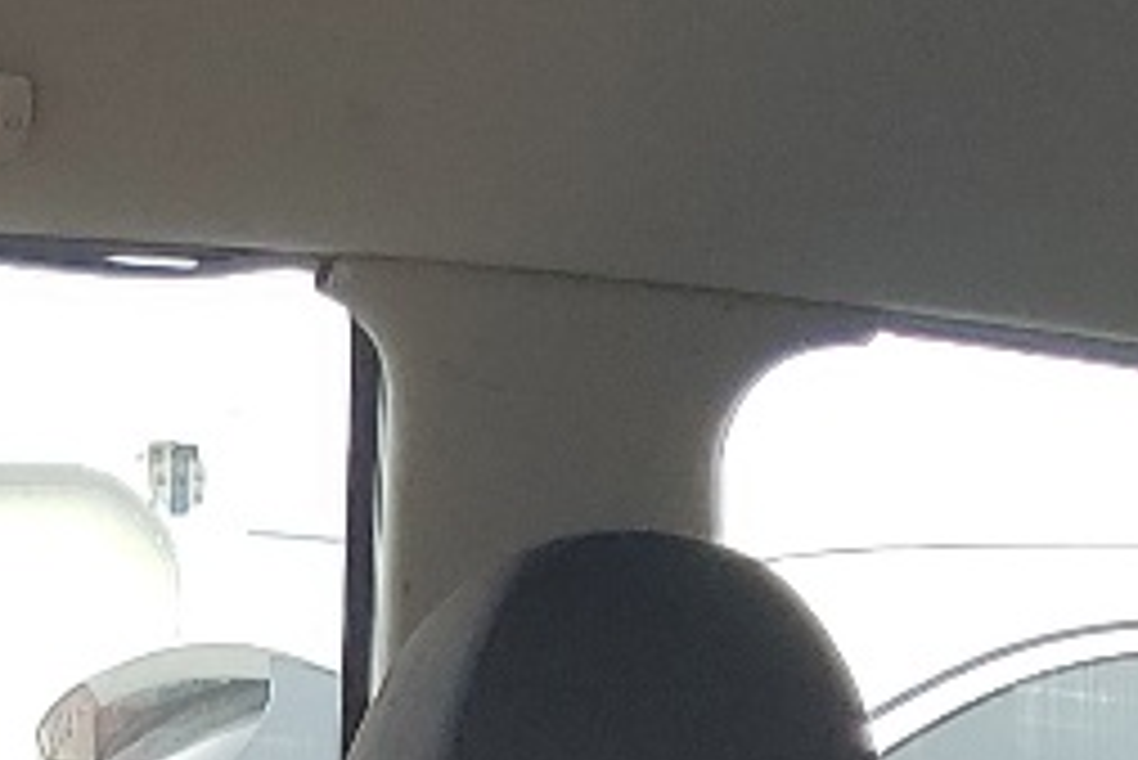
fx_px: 5408
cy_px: 2190
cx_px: -387
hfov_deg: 11.7
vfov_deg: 7.2
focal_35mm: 171
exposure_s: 1/370
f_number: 1.5
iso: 50
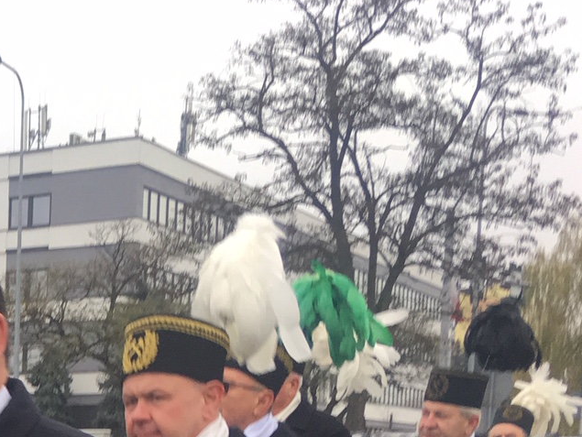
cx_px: -254
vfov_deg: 15.0
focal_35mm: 92
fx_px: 1548
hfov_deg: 19.1
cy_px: 639
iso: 40
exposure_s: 1/100
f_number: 2.2
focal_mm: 4.15
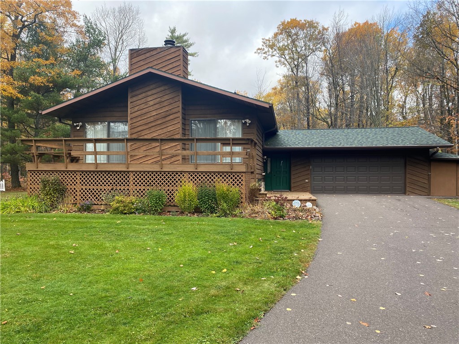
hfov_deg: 67.3
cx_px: 230
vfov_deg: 53.1
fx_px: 345
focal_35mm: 26
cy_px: 172
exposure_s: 1/606
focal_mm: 4.25
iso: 32
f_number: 1.8
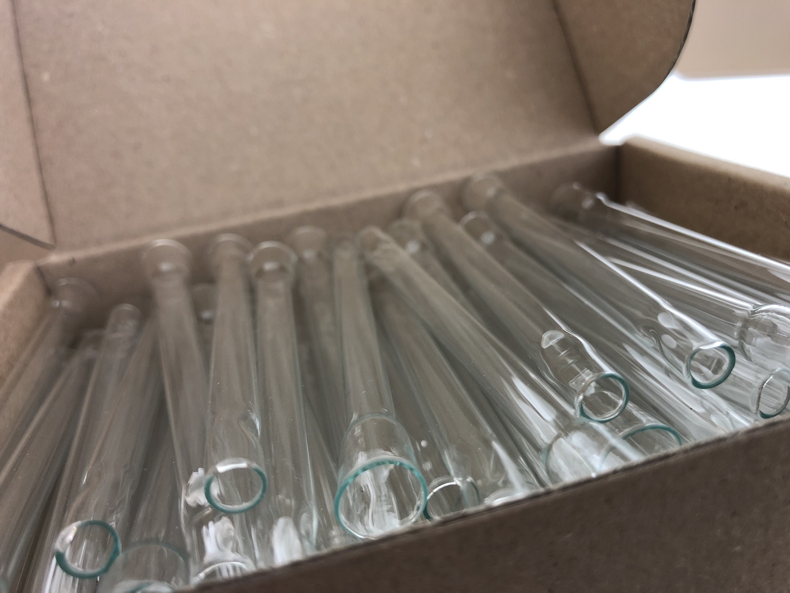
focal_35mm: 28
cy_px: 296
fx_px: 639
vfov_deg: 49.7
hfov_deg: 63.4
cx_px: 395
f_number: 1.8
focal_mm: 3.99
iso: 40
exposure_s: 1/20
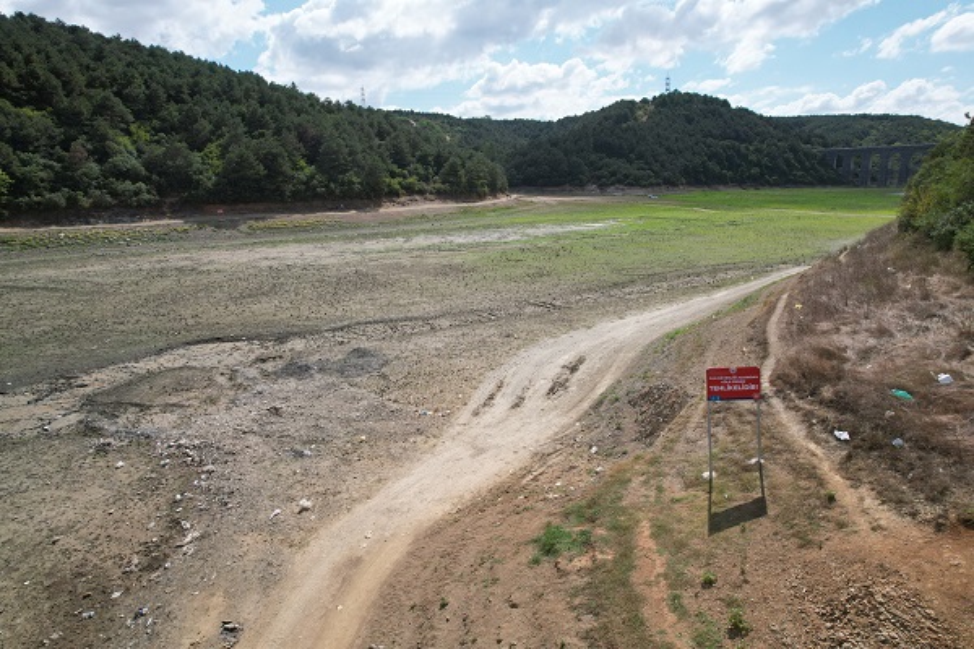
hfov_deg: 78.6
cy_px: 324
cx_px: 487
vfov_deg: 57.2
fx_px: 595
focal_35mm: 22
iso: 200
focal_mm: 8.38
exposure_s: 1/3200
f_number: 2.8
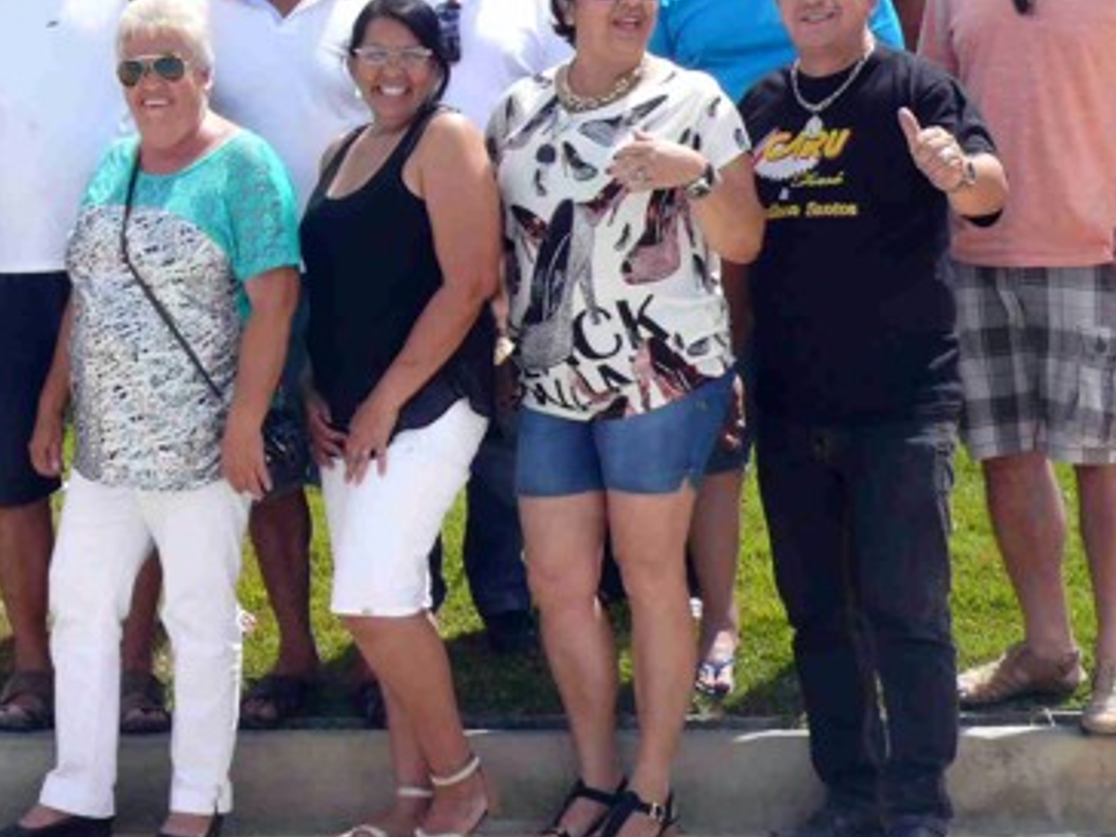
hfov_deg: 15.1
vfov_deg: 11.4
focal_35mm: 130
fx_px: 4191
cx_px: 242
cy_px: 218
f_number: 5.6
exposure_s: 1/250
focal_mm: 11.1
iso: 100
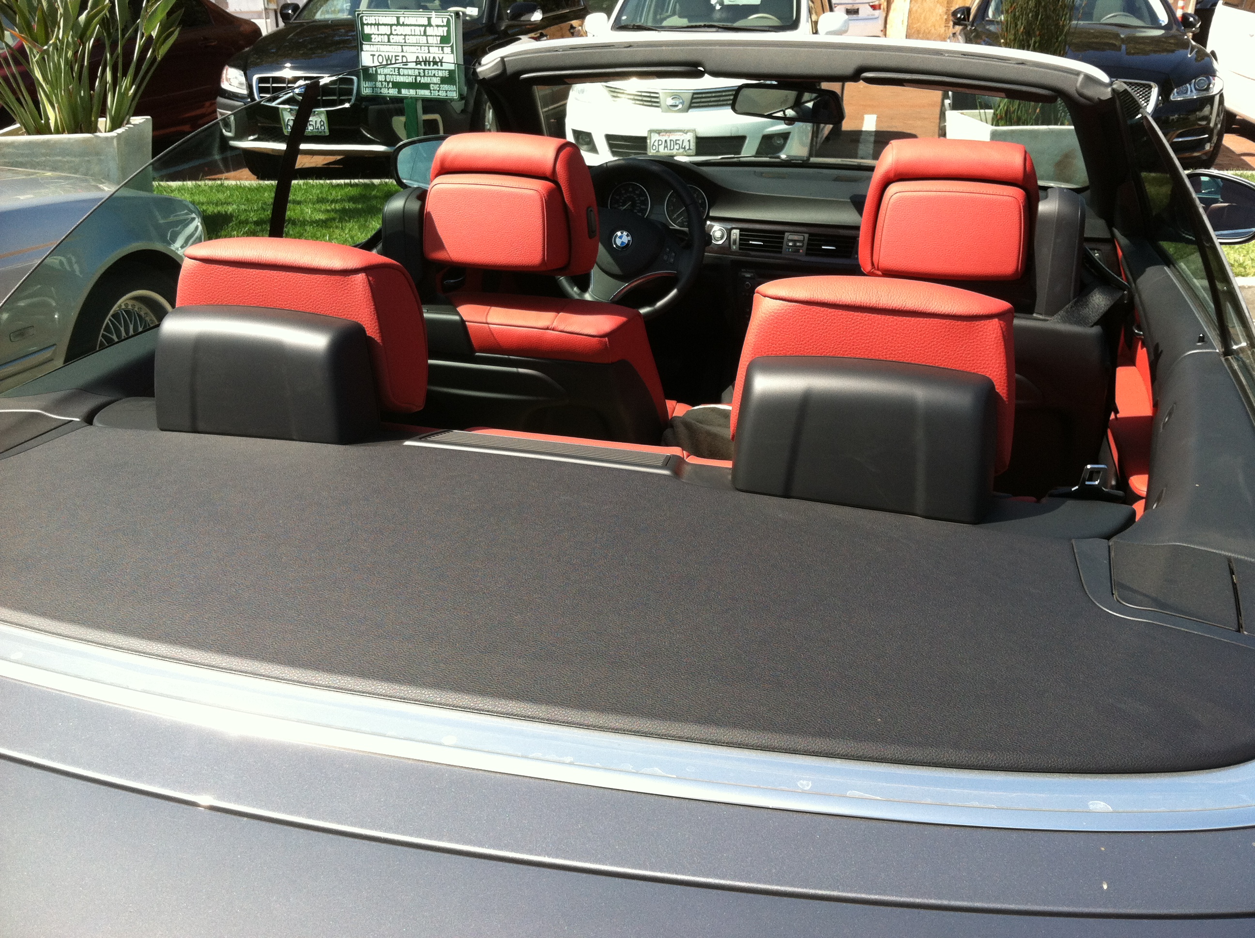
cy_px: 469
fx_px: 1267
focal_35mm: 35
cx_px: 628
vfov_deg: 40.6
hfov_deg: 52.7
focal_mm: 3.85
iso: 80
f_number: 2.8
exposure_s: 1/417
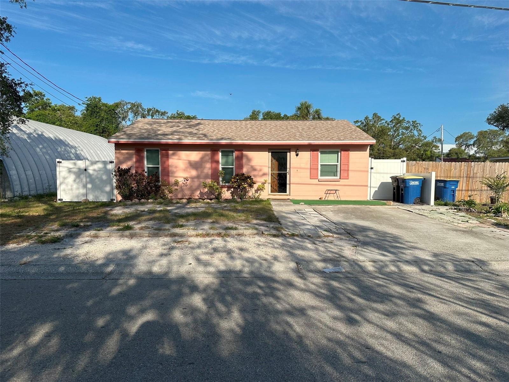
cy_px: 191
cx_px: 254
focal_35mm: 24
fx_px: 353
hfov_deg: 71.6
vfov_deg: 56.8
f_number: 1.78
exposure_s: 1/5263
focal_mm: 6.86
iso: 80
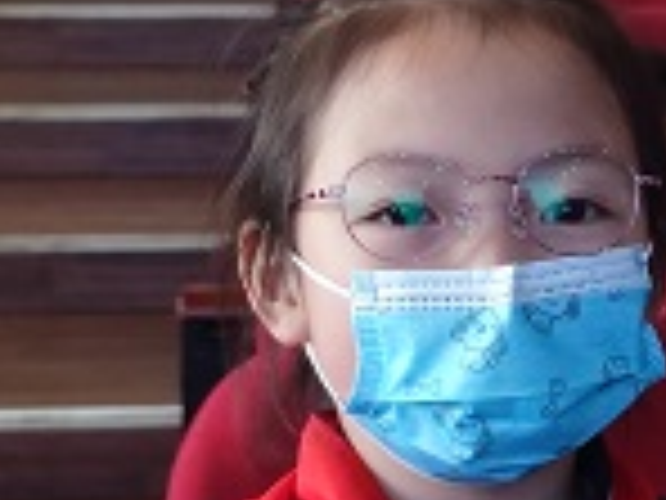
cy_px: 50
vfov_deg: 8.9
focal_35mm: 166
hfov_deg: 11.8
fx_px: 3194
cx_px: 612
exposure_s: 1/100
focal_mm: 6.72
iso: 318
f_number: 1.69
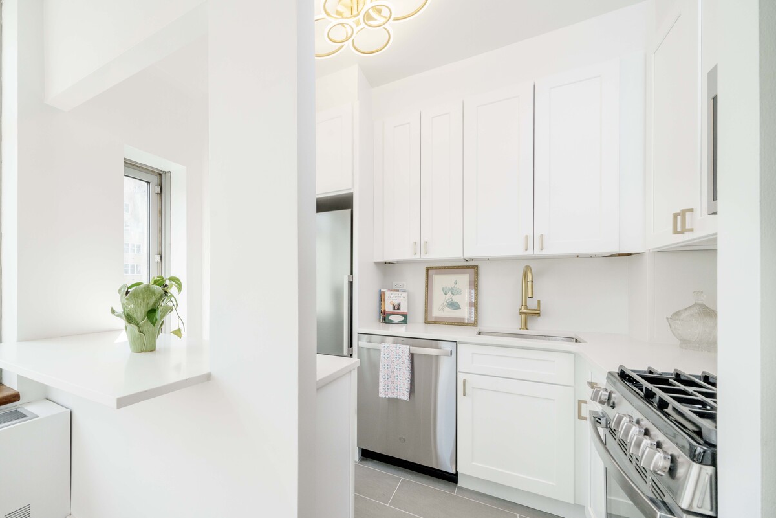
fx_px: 323
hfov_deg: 98.6
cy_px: 282
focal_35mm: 15
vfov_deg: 77.2
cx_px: 298
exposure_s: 1/50
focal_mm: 12
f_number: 10
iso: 320
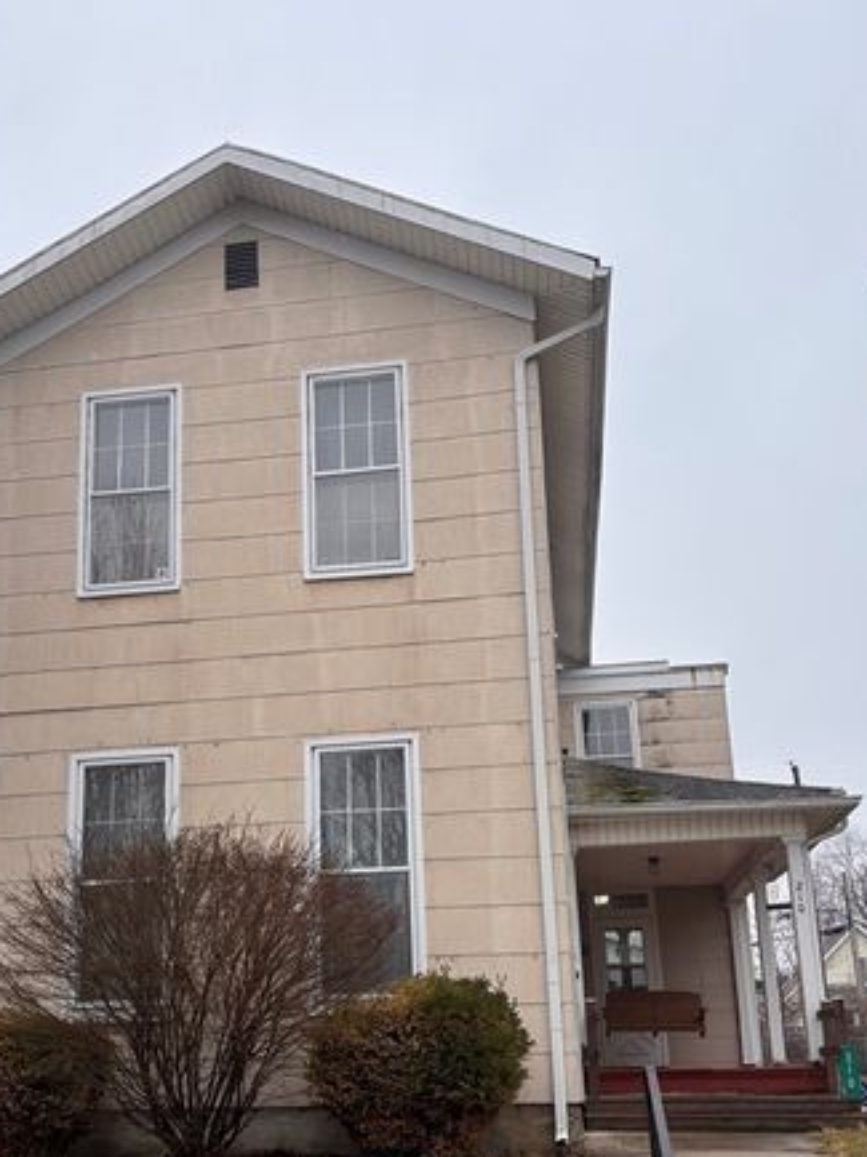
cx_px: 333
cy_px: 737
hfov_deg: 35.8
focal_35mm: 40
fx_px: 1337
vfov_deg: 46.3
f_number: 1.6
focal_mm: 5.96
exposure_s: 1/1263
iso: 50
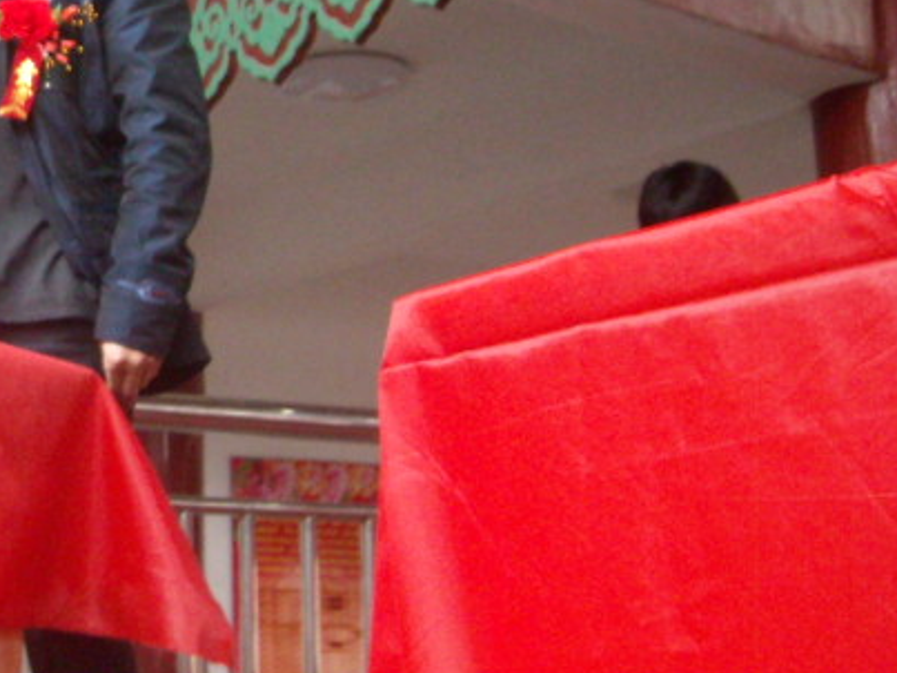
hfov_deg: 20.3
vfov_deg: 16.5
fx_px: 2306
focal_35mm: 89
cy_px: 149
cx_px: -236
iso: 400
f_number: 2.8
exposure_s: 1/54
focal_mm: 5.7
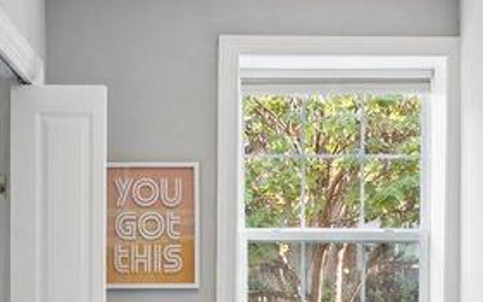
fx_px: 1213
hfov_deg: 22.5
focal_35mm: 92
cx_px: 212
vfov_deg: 14.0
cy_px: 284
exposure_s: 1/4
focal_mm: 17.6
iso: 250
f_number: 9
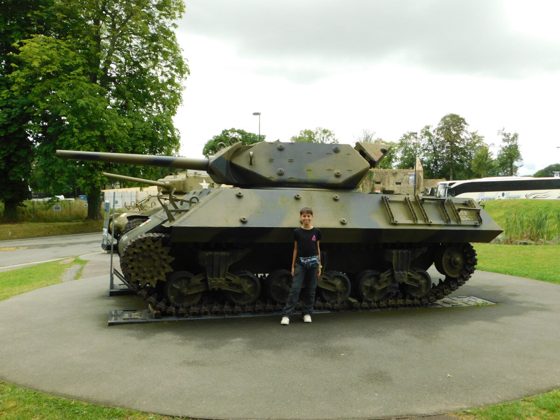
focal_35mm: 30
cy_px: 210
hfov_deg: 60.0
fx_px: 485
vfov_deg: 46.8
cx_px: 280
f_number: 3.2
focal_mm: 5.3
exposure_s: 1/640
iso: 125
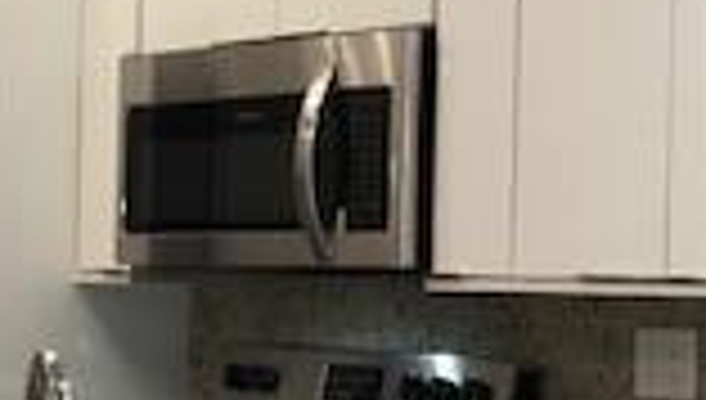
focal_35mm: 124
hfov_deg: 16.6
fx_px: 2326
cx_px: -121
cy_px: 436
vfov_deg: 9.7
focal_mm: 3.99
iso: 25
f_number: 1.8
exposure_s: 1/60
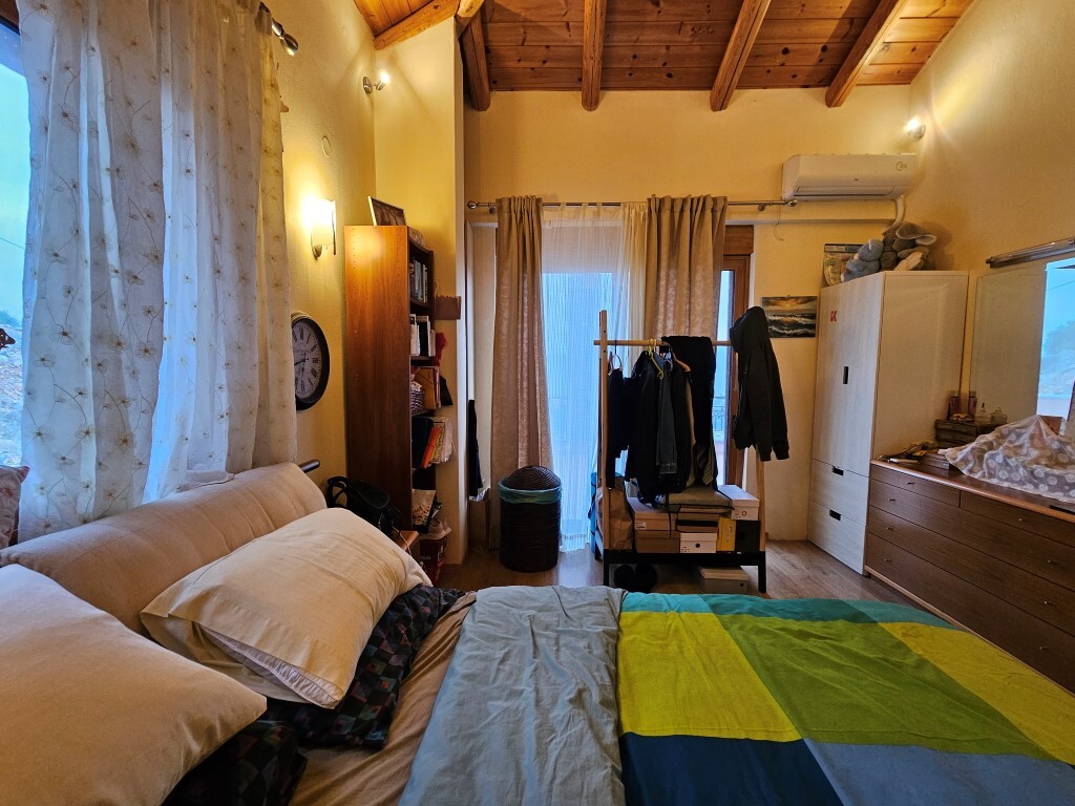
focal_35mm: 13
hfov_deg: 106.2
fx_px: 404
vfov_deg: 89.9
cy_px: 403
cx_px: 538
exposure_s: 1/33
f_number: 2.2
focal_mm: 2.2
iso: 320
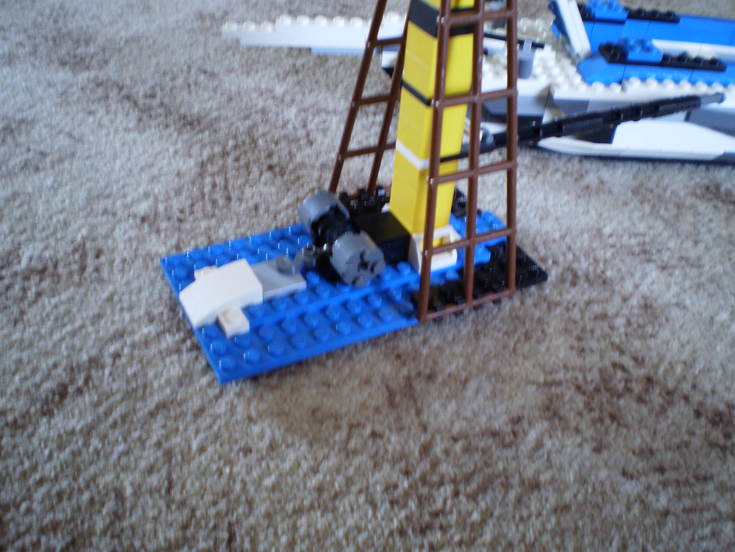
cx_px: 368
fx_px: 764
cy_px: 276
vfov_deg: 39.7
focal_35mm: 36
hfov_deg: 51.4
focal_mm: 6.3
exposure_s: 1/10
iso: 125
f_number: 3.1
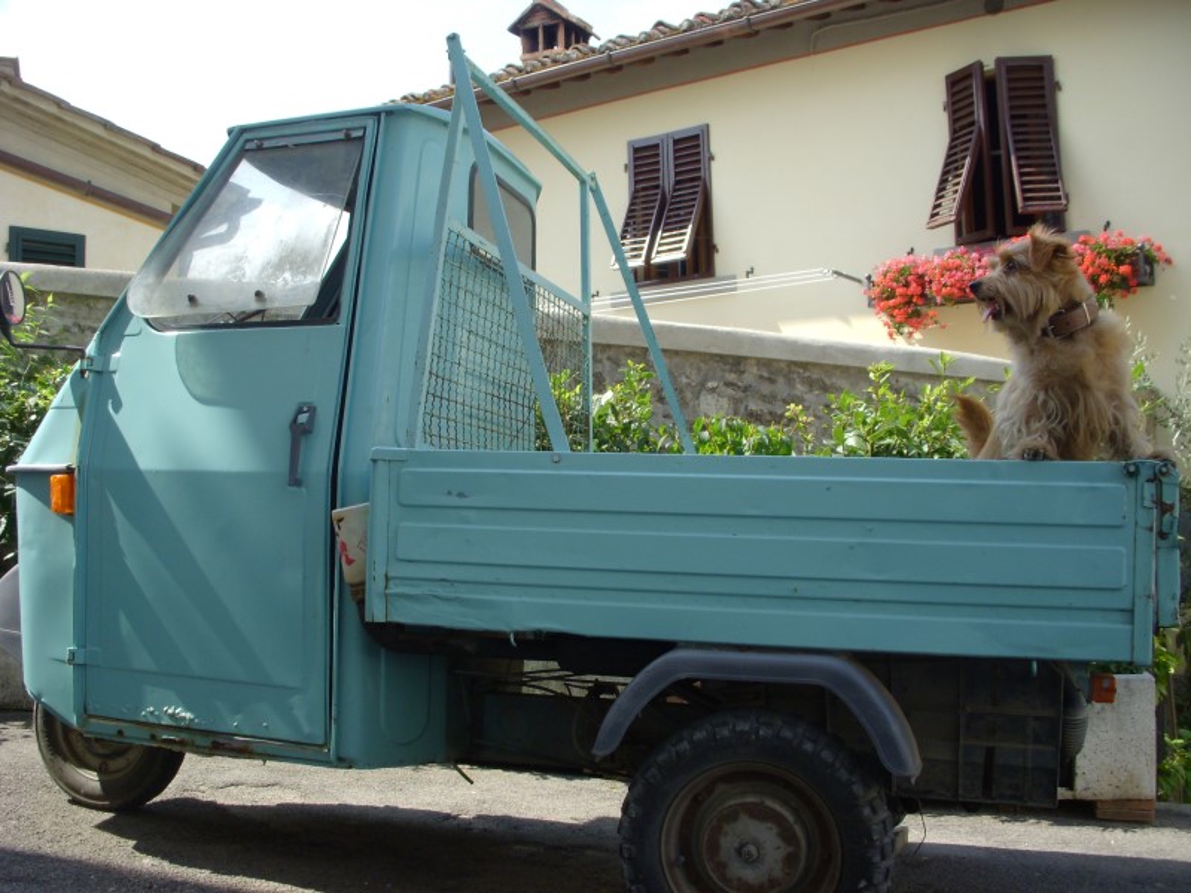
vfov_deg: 37.7
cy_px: 446
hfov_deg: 49.0
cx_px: 596
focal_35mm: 38
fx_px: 1307
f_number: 3.3
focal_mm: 6.3
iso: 100
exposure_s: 1/400
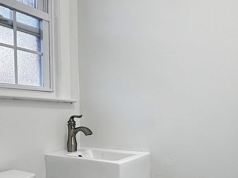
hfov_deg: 53.6
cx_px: 142
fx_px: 234
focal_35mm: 34
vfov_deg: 41.1
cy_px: 123
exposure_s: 1/137
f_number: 2.2
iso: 40
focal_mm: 2.22
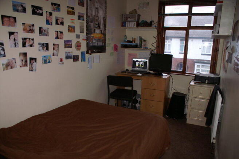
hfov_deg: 67.4
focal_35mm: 27
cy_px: 80
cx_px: 120
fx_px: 179
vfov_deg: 47.8
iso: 400
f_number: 3.5
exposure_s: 1/60
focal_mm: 18
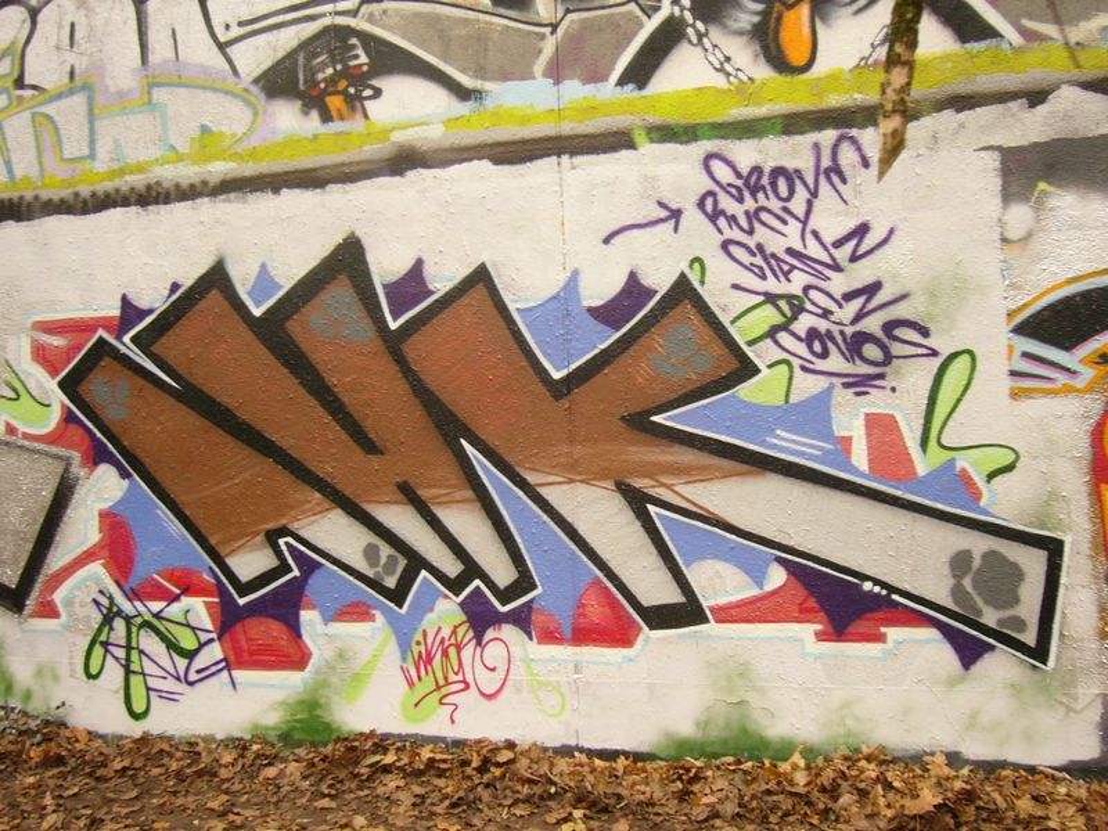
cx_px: 554
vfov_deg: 37.7
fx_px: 1216
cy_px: 416
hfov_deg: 49.0
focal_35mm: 38
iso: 100
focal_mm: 6.3
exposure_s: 1/25
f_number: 2.9
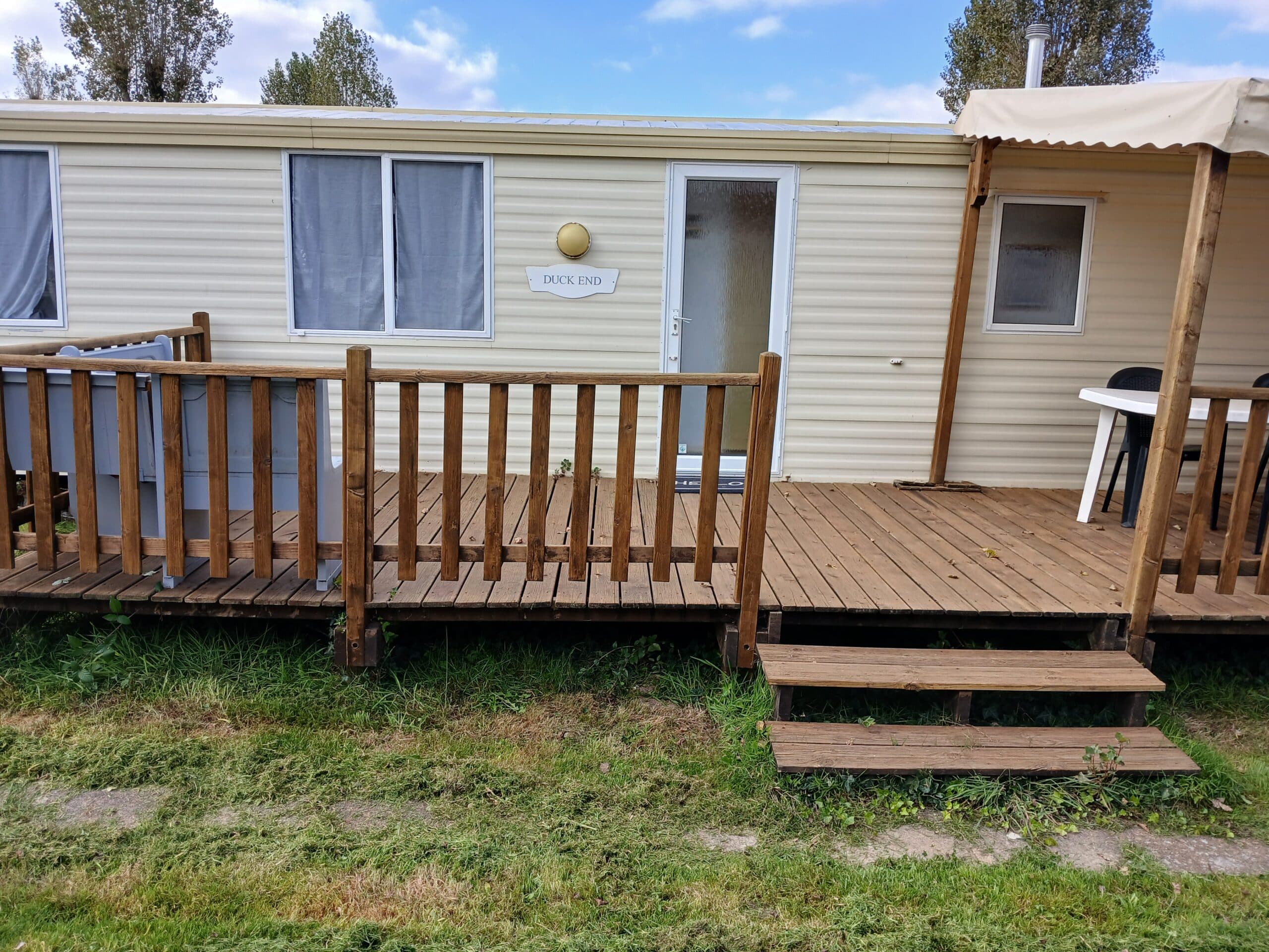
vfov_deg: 53.1
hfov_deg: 67.3
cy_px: 476
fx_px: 953
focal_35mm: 26
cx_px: 634
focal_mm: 3.98
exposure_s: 1/244
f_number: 1.8
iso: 20
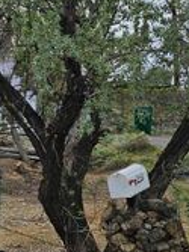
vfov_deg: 21.3
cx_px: -180
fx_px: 671
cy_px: 126
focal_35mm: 92
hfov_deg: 13.8
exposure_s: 1/2752
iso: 25
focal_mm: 5.4
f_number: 1.8
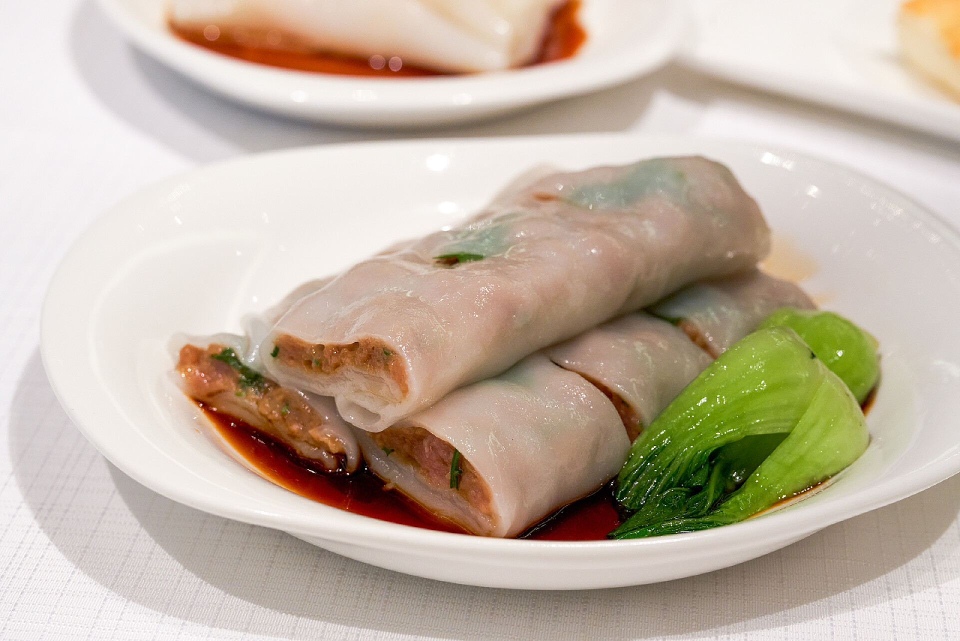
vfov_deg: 19.5
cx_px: 480
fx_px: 1867
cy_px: 320
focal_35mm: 70
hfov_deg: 28.8
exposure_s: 1/80
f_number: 8
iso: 2500
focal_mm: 70
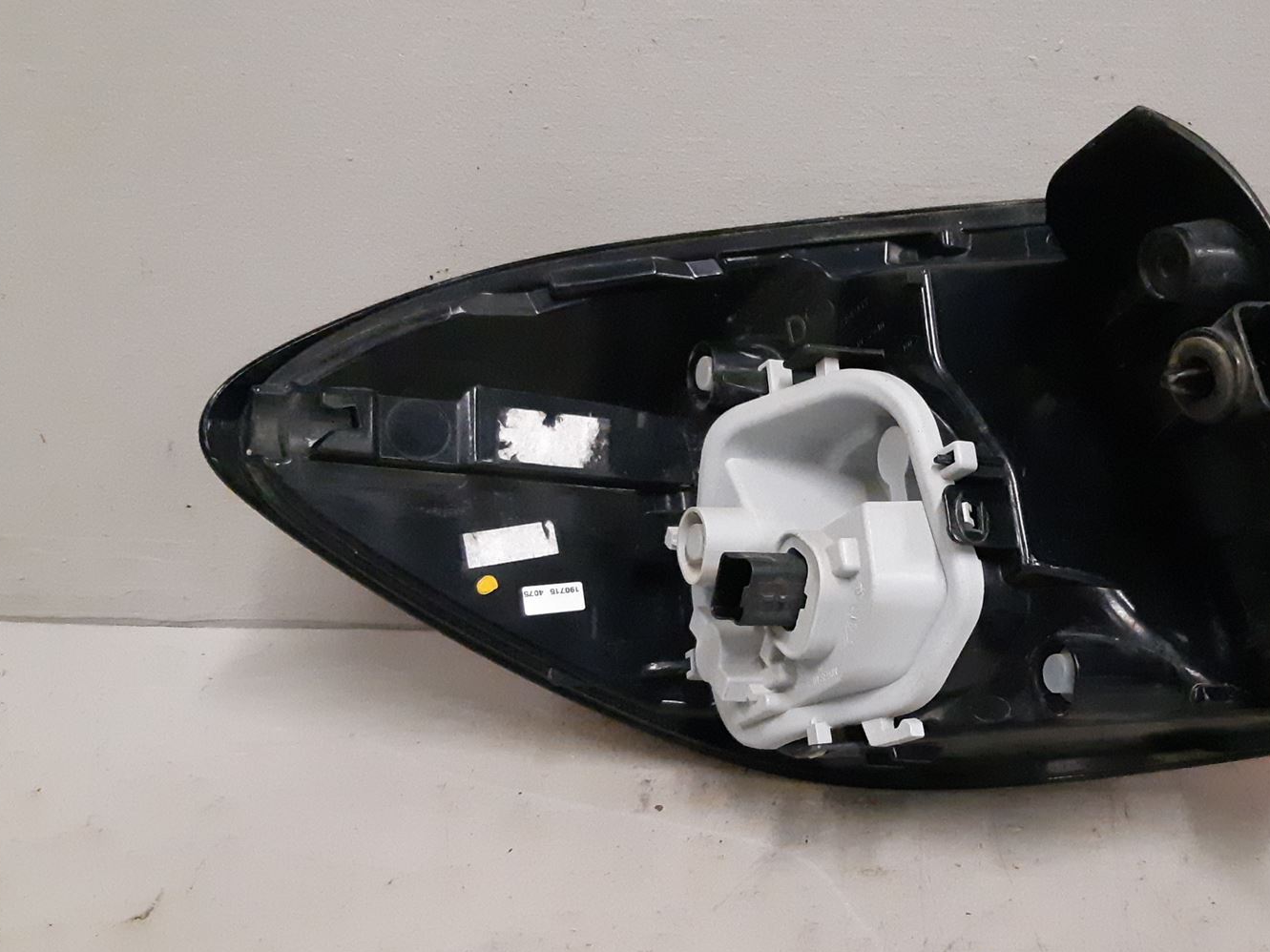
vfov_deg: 36.0
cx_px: 886
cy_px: 473
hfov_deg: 45.8
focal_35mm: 40
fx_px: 1467
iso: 800
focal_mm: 3.93
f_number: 1.7
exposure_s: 1/210
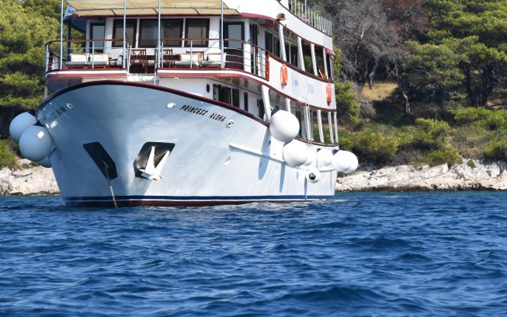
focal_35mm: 252
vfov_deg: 5.2
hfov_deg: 8.3
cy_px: 87
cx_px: 245
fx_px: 3479
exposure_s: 1/400
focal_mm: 105
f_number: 10
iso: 200
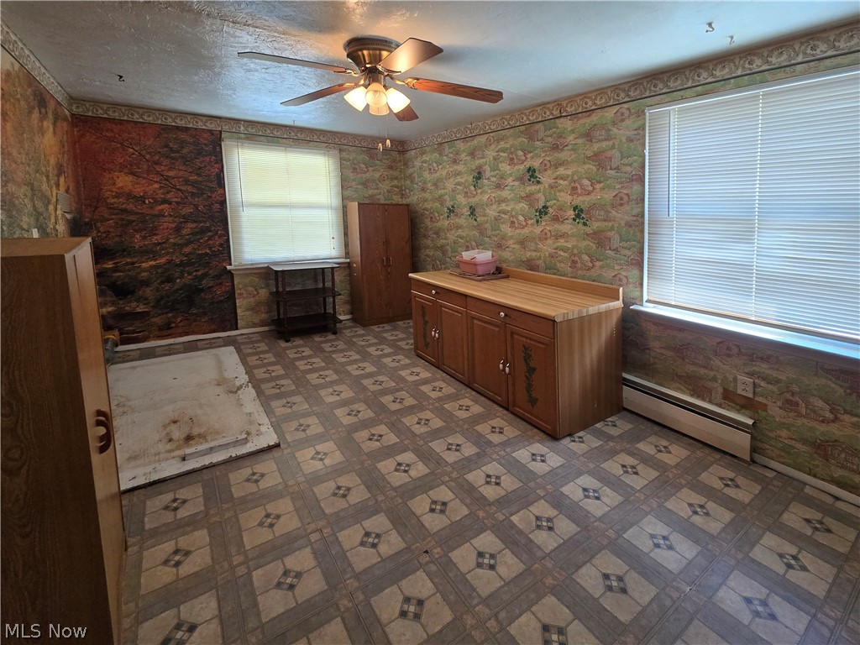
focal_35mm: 13
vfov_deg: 89.9
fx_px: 323
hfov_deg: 106.2
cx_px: 430
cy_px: 322
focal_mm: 2.2
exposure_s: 1/60
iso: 200
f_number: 2.2
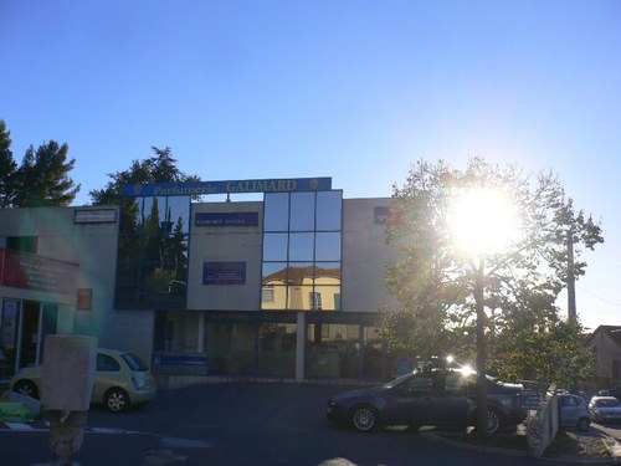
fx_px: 628
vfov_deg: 40.7
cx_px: 310
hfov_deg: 52.6
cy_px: 233
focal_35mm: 35
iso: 80
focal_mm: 5.8
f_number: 5.6
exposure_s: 1/320
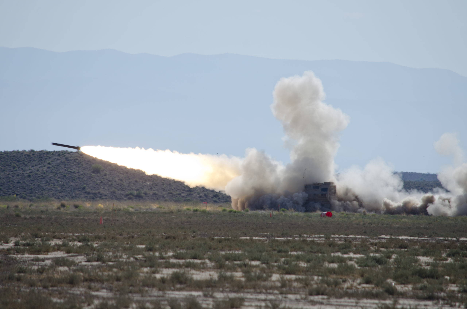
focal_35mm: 450
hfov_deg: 4.6
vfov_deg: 3.0
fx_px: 5826
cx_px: 234
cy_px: 154
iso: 100
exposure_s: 1/800
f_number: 7.1
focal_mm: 300
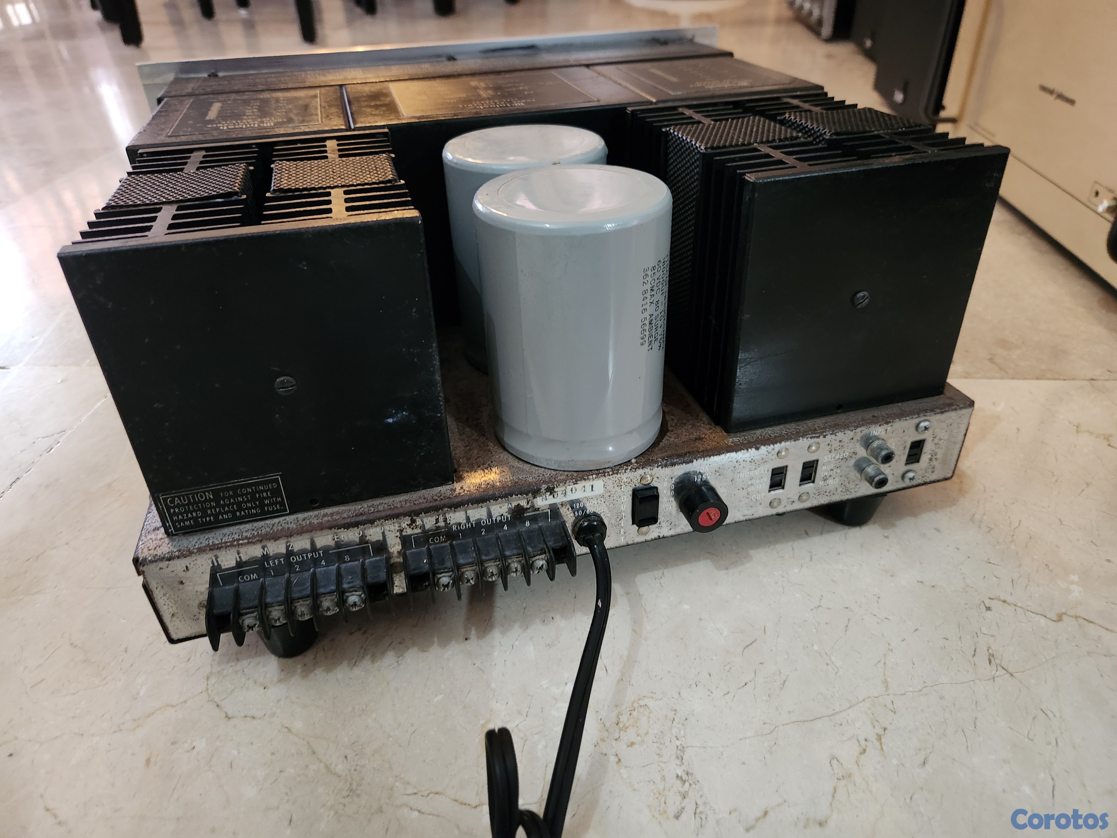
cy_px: 419
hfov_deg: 73.9
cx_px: 558
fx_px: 742
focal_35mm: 23
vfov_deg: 58.9
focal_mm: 5.4
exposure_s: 1/24
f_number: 1.8
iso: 640
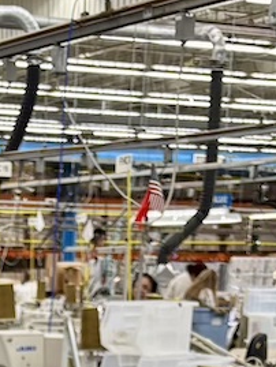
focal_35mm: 129
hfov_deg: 11.3
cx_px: -27
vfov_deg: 12.3
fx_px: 1370
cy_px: 871
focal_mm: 5.96
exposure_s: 1/60
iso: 80
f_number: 1.6
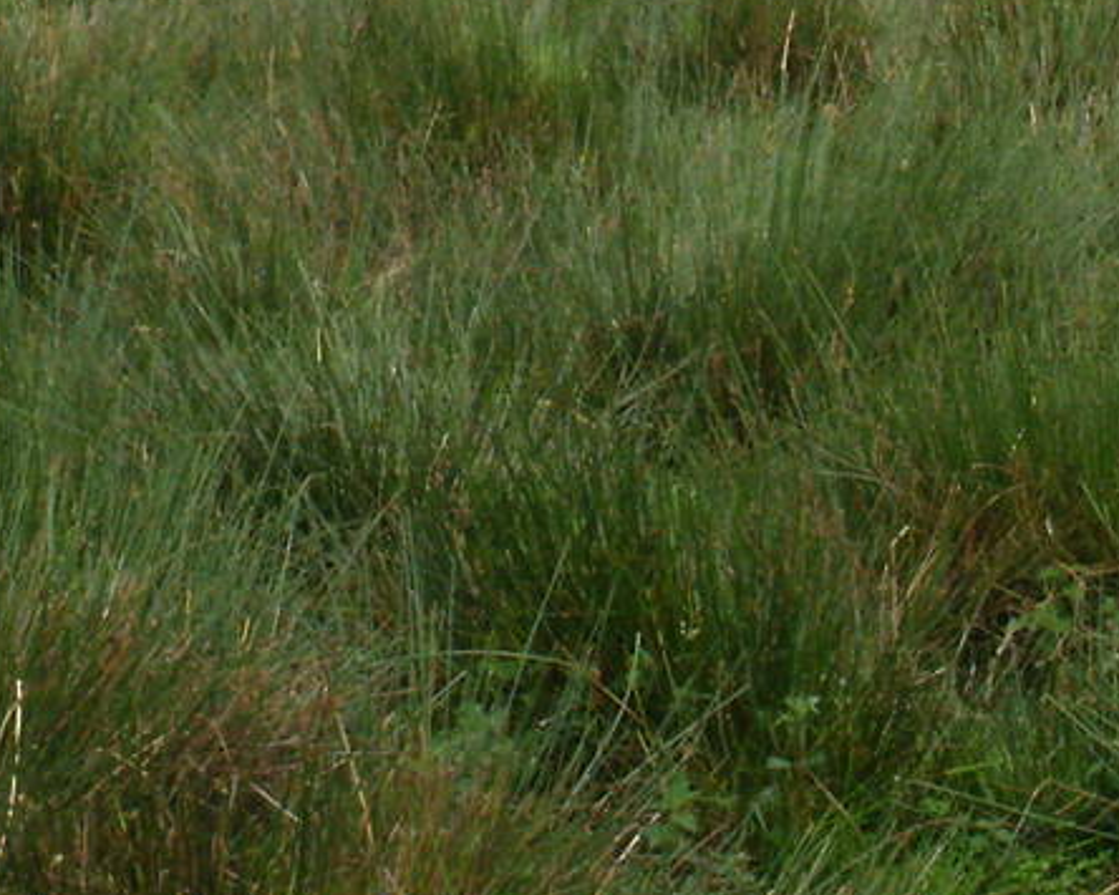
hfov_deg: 8.6
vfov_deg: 6.8
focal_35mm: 225
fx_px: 7450
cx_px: 250
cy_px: -358
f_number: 7.3
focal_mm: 11.2
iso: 100
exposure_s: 1/125
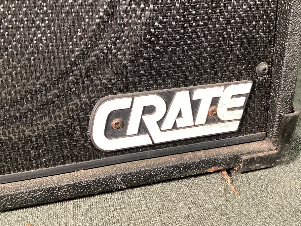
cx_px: 150
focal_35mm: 31
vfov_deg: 45.4
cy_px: 113
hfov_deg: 58.3
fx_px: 270
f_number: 2.4
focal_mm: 3.3
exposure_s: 1/30
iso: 400
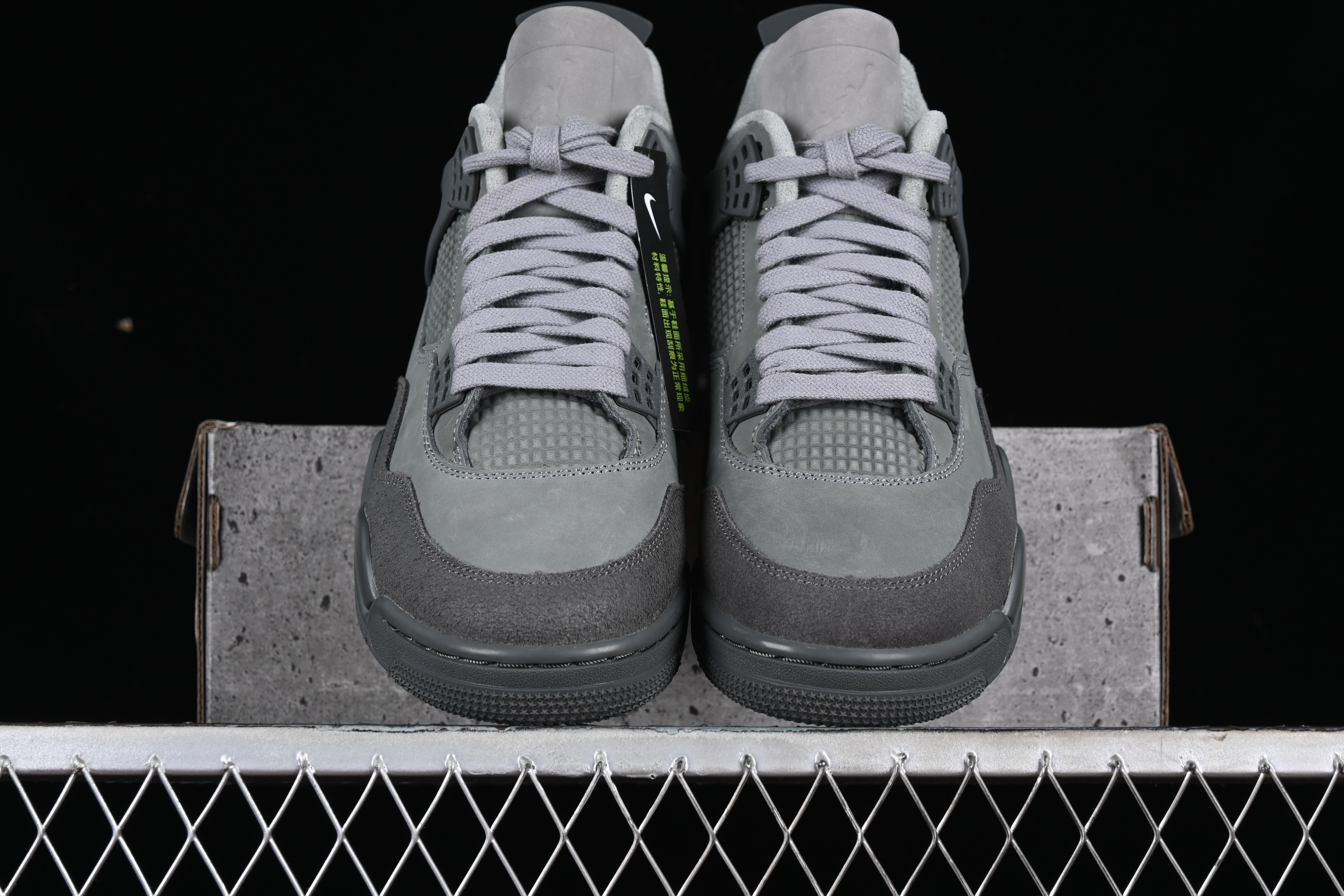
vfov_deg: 18.2
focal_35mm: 75
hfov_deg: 27.0
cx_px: 672
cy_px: 448
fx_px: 2800
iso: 160
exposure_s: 1/80
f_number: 7.1
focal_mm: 50
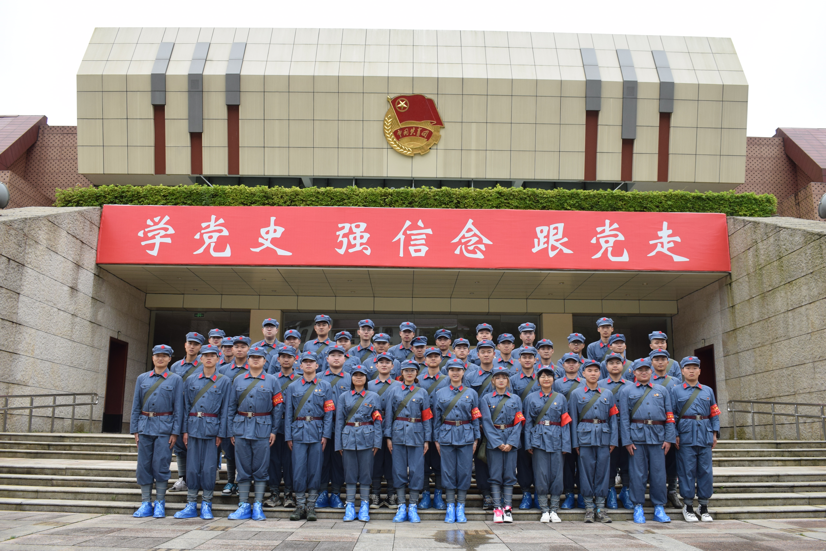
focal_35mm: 33
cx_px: 413
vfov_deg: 40.0
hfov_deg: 57.2
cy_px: 276
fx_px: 757
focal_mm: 22
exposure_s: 1/160
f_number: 6.3
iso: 400
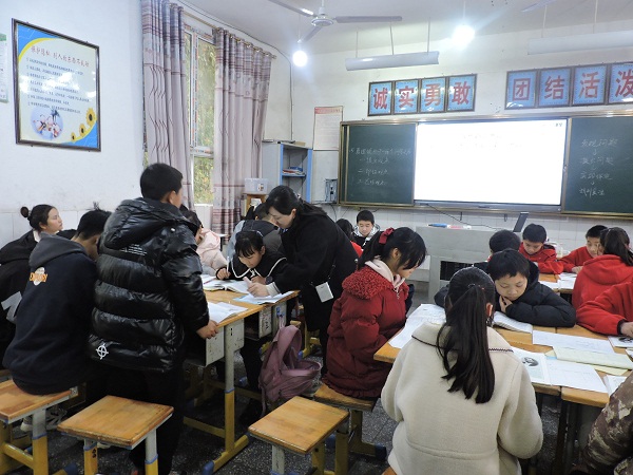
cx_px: 316
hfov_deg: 71.6
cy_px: 238
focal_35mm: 24
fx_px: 439
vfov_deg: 56.8
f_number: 3
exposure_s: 1/25
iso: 400
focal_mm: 4.3
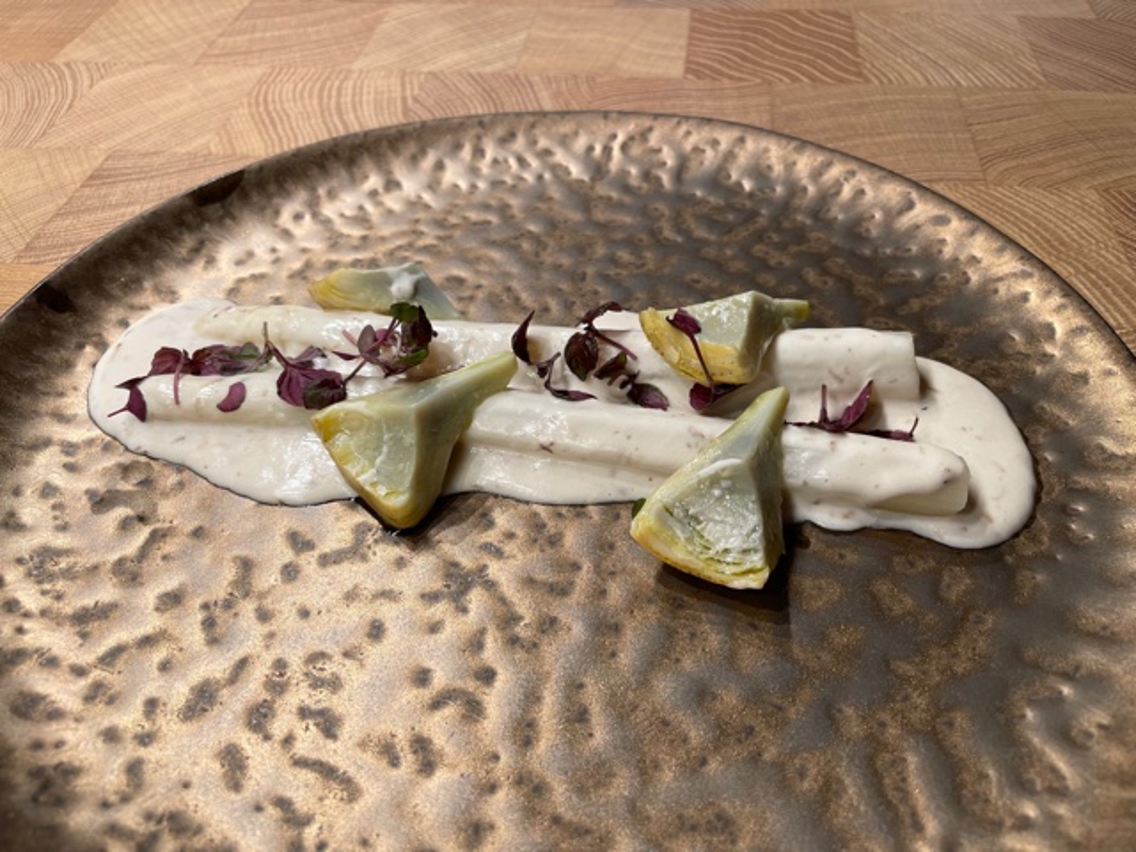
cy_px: 426
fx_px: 853
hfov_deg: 67.3
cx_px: 568
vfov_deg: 53.1
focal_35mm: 26
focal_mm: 4.2
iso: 50
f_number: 1.6
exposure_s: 1/100
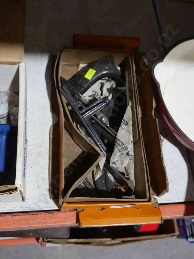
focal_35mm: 38
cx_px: 97
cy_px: 130
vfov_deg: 49.0
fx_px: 284
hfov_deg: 37.8
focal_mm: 19
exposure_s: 1/60
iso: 500
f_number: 4.1
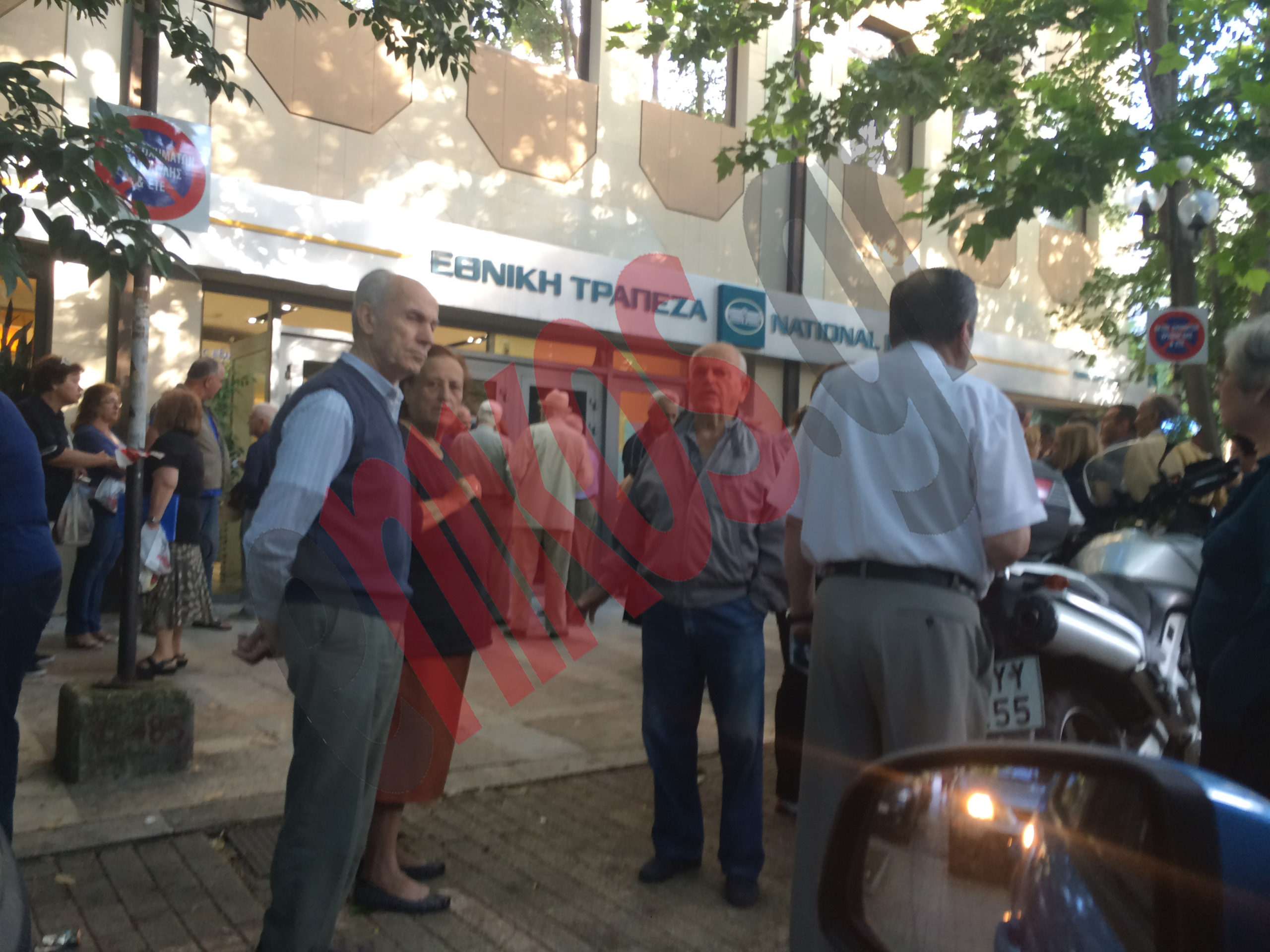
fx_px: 1064
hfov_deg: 61.7
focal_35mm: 29
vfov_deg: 48.2
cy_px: 476
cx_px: 635
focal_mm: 4.15
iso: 32
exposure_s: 1/30
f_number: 2.2
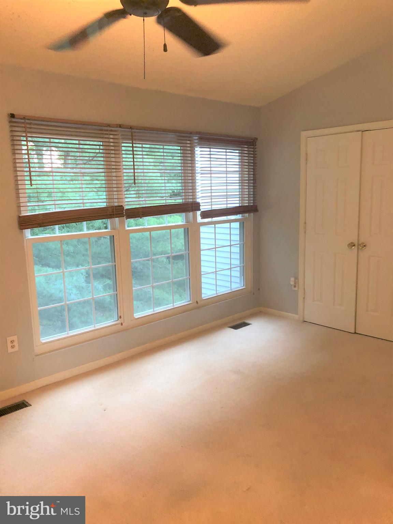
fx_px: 424
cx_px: 196
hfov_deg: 49.7
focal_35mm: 28
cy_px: 262
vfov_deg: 63.4
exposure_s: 1/15
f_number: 1.8
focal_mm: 3.99
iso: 80
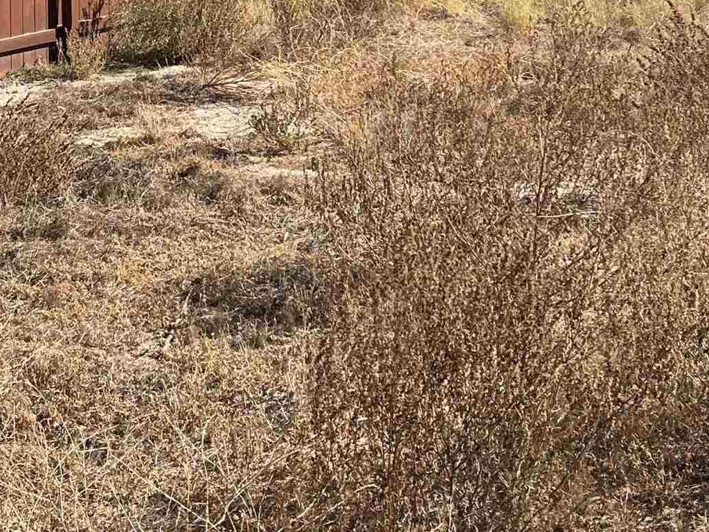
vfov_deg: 17.7
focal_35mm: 78
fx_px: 1598
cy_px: -161
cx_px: 152
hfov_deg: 24.7
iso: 50
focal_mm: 5.1
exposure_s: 1/2755
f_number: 1.6
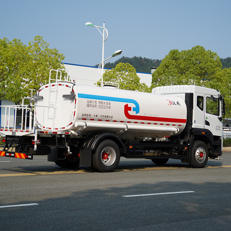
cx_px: 123
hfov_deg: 30.0
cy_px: 116
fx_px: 430
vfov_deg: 30.0
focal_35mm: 57
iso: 100
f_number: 3.5
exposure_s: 1/1250
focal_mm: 44
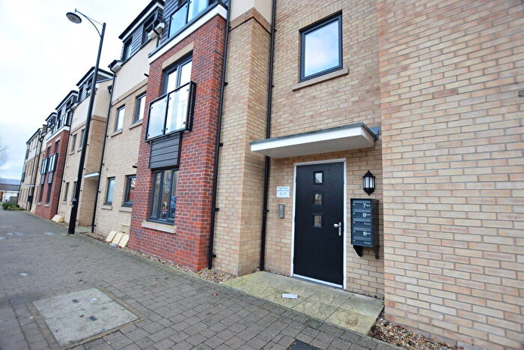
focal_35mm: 15
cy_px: 175
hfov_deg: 100.4
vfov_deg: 77.4
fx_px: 218
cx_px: 262
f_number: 4
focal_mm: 10
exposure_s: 1/160
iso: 400
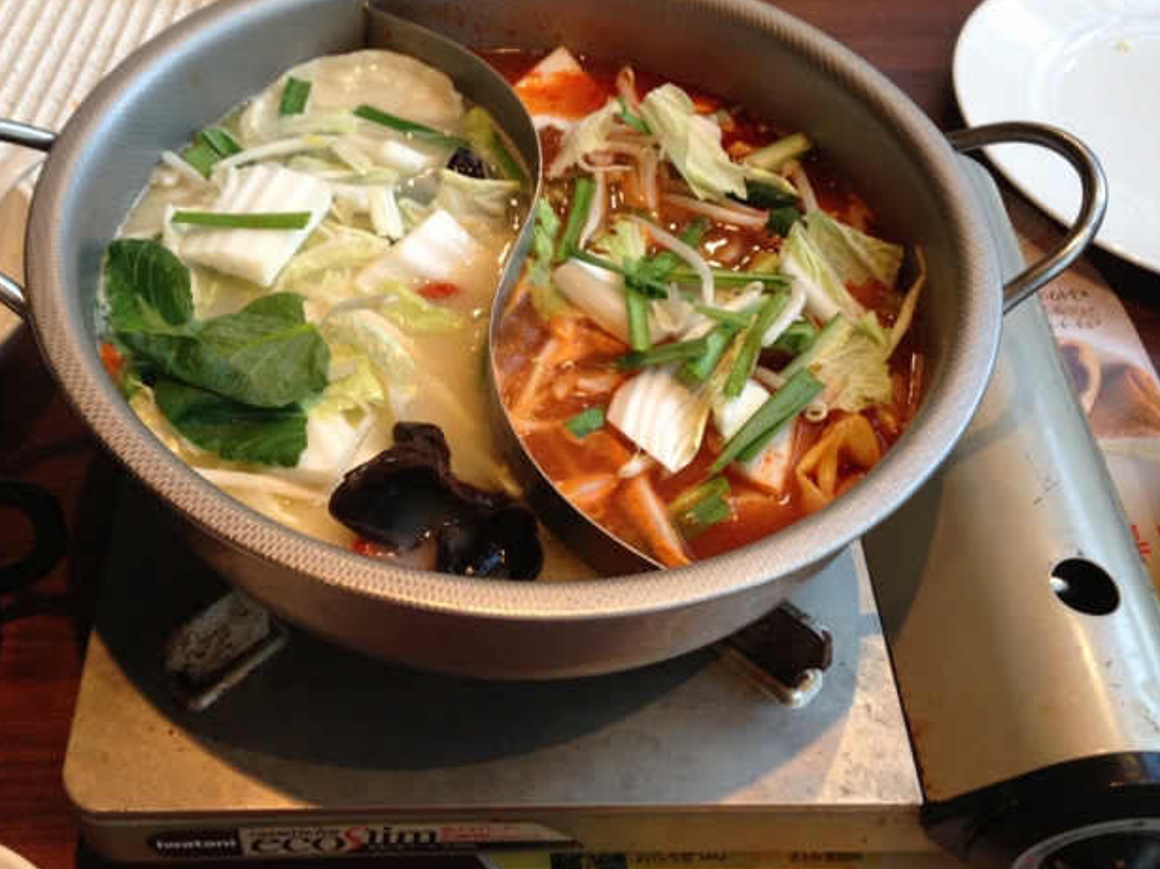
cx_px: 520
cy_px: 366
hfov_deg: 43.8
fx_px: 1440
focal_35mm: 43
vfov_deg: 33.5
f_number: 2.4
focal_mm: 4.13
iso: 125
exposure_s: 1/20
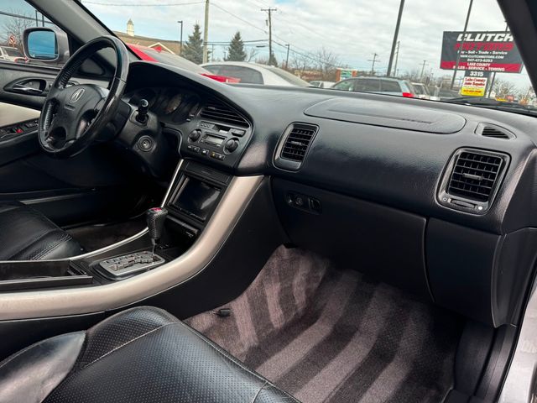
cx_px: 268
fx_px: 372
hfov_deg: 71.6
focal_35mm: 24
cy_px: 202
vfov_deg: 56.8
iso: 80
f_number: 1.78
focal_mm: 6.76
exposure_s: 1/379
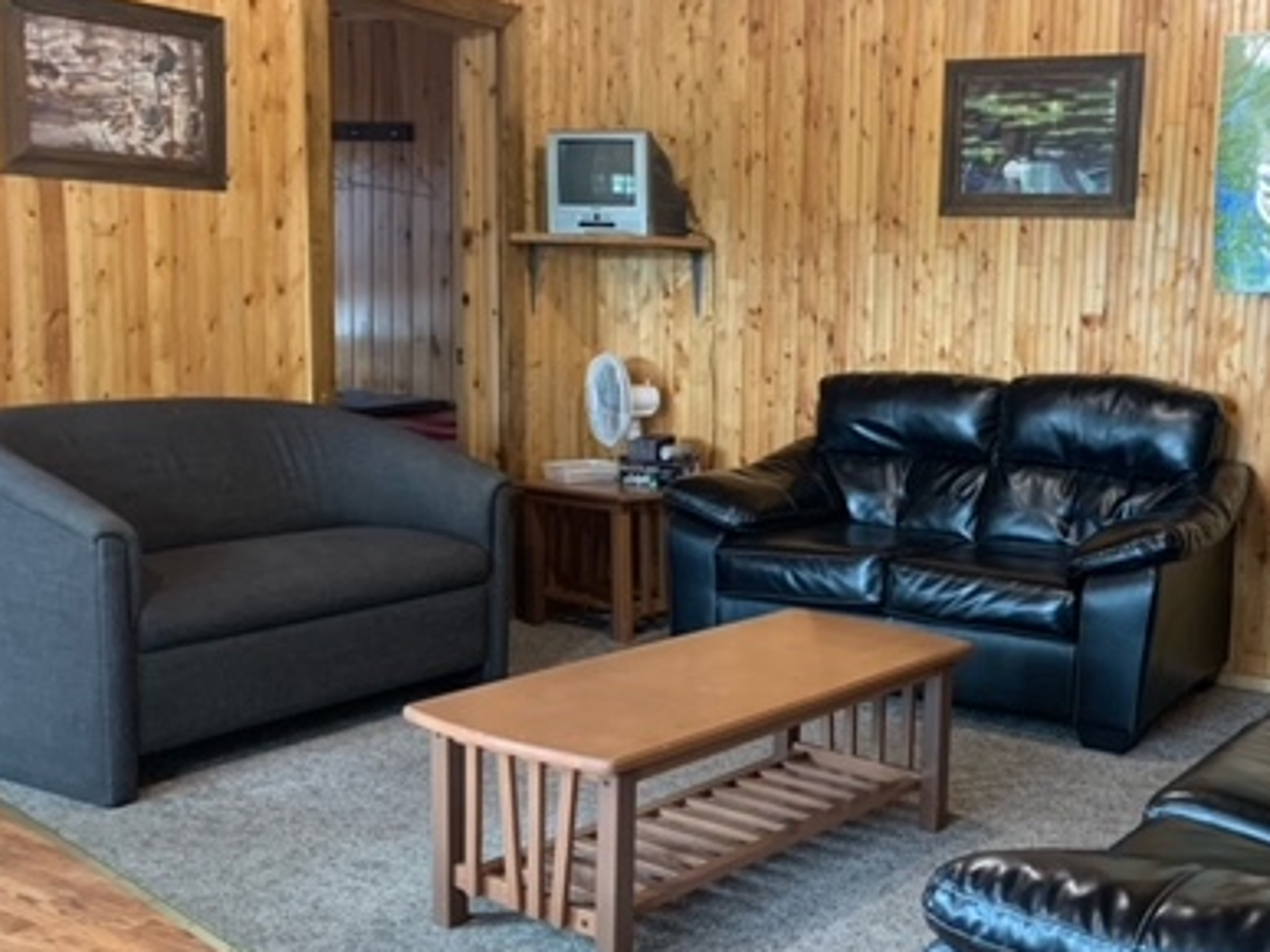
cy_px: 545
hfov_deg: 42.5
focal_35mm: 43
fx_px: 1577
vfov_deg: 33.5
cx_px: 952
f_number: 1.8
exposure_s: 1/41
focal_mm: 4.25
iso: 320
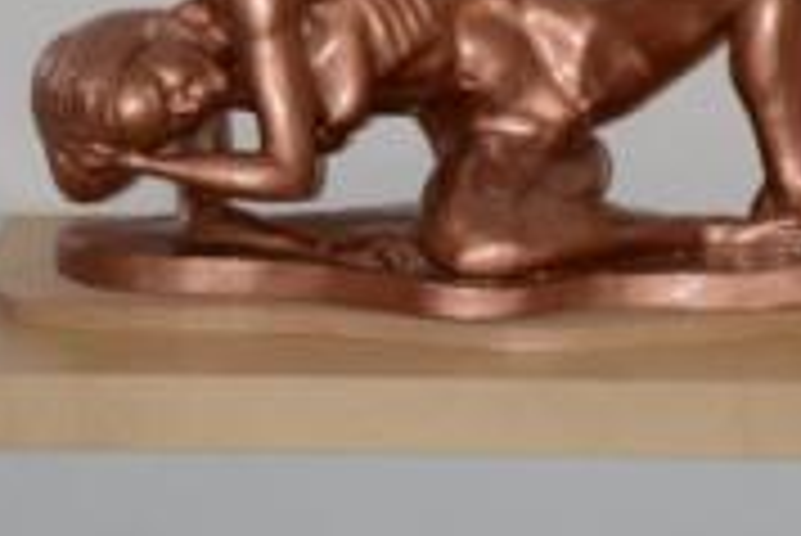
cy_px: -392
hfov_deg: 10.9
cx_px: 515
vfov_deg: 7.1
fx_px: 4209
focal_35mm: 189
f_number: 5
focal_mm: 50
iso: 100
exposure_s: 1/60
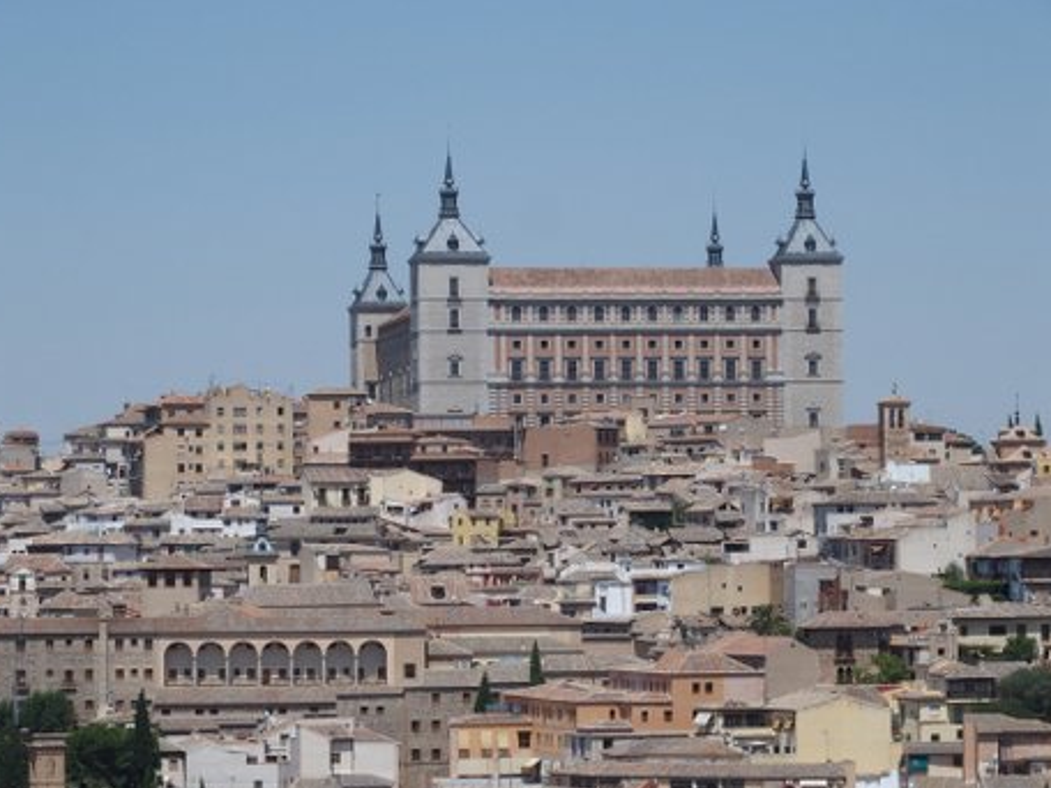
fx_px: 4311
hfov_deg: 13.9
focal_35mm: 142
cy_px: 406
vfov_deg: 10.4
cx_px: 521
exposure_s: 1/800
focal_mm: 28.8
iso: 100
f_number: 5.6
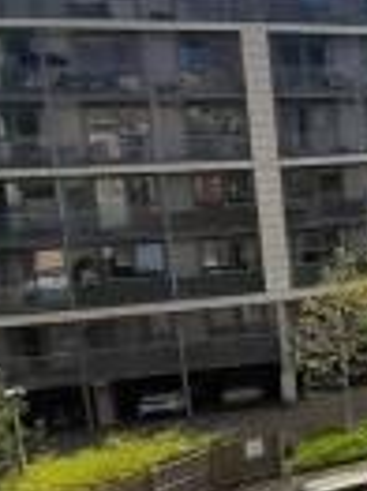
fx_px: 821
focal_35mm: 58
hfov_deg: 13.4
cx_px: 972
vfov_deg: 33.1
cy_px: 186
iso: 40
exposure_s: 1/1515
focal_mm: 1.42
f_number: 2.2
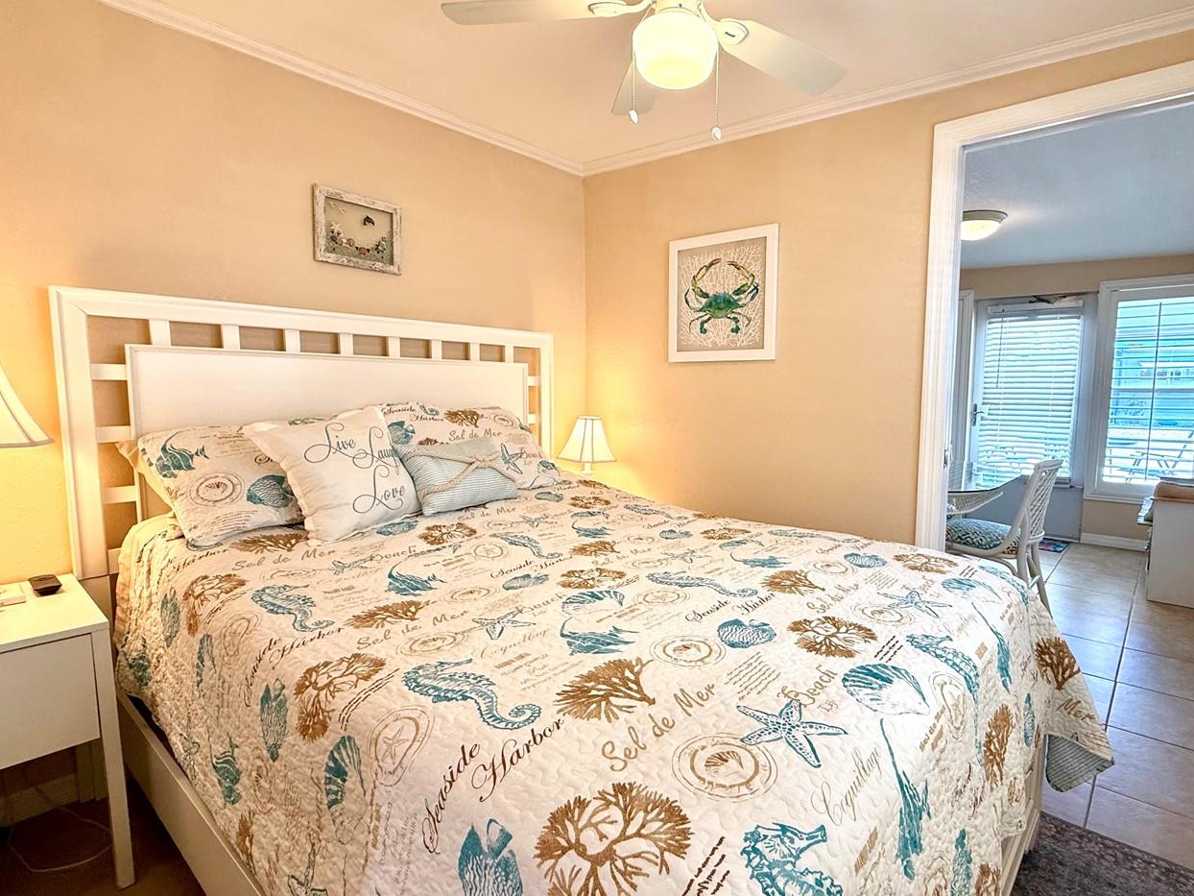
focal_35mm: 18
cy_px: 454
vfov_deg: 71.6
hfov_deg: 87.3
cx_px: 677
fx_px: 621
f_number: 2.2
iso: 125
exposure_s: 1/120
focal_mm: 2.22
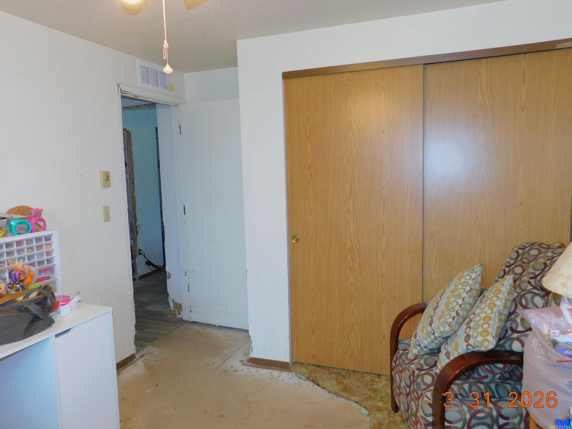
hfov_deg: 69.4
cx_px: 286
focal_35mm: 25
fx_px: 413
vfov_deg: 54.9
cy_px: 216
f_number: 3
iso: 200
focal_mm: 4
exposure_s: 1/30
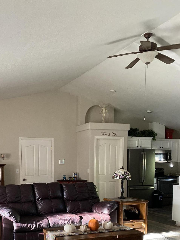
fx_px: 284
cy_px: 189
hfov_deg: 34.4
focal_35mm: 41
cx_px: 45
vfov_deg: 43.8
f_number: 1.8
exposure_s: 1/40
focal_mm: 4.25
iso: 400
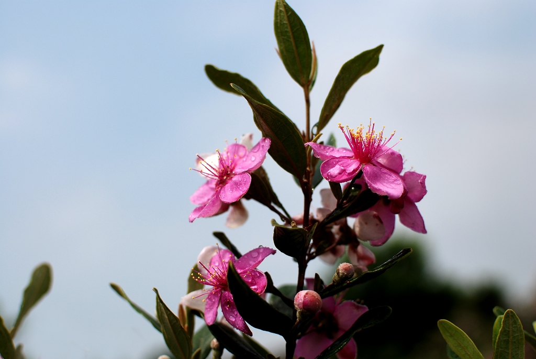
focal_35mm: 52
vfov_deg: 25.8
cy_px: 180
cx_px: 268
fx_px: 782
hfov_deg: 37.8
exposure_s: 1/3200
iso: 100
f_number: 2.8
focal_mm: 35
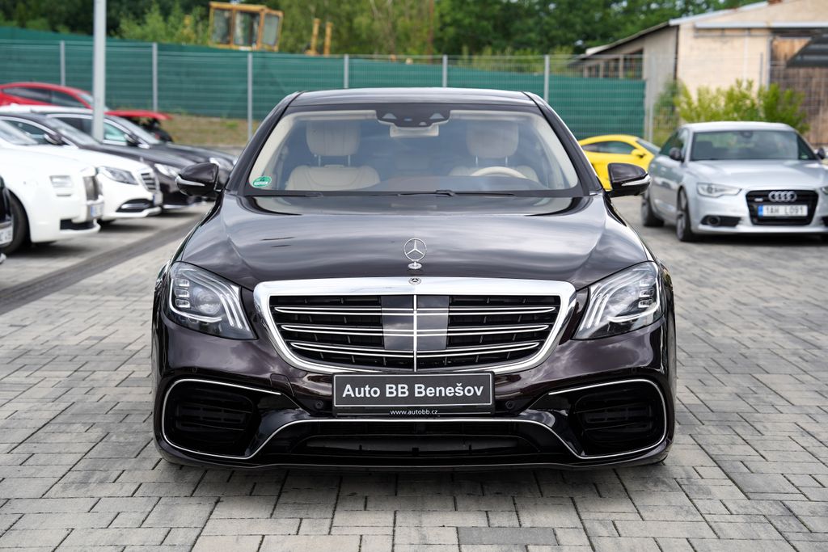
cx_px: 414
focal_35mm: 65
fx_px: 1495
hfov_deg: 31.0
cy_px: 276
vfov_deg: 20.9
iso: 125
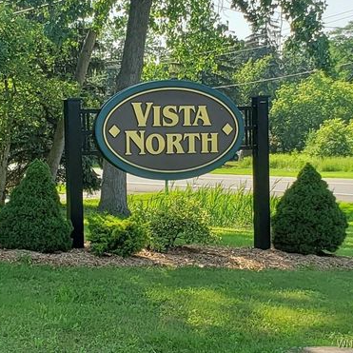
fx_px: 358
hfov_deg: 52.3
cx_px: 147
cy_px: 176
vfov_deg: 52.5
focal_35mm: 31
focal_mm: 4.3
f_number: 2.4
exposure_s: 1/447
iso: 50
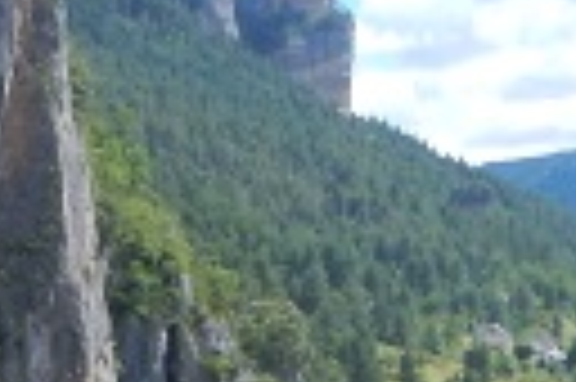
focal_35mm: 146
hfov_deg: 14.0
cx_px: 72
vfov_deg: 7.9
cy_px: 1200
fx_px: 2333
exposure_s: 1/1500
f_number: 2.8
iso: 125
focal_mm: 4.3
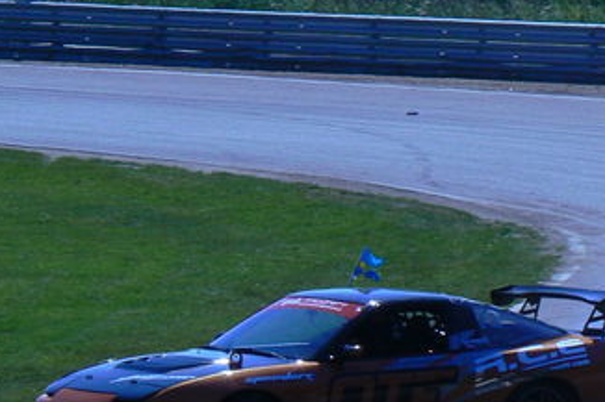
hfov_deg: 3.8
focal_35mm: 537
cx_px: 345
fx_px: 9020
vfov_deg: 2.6
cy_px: 417
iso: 80
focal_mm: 35.9
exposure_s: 1/640
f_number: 8
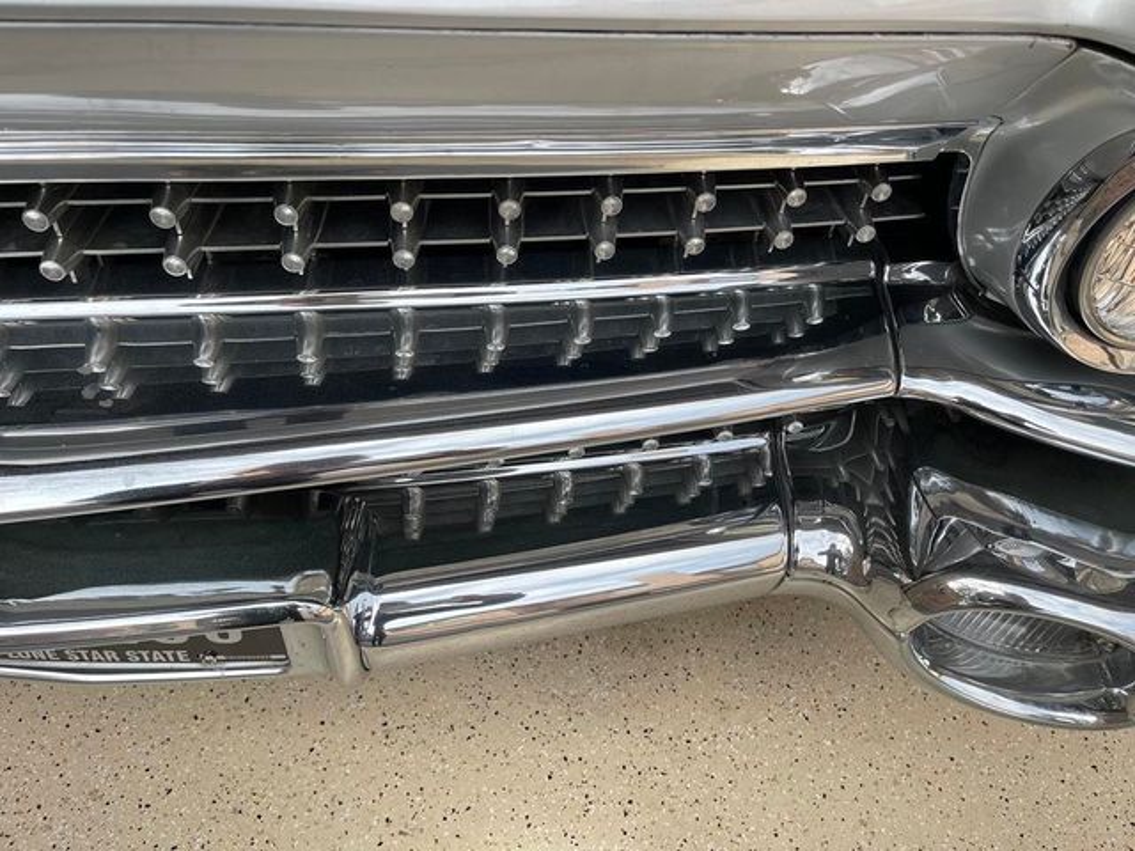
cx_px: 568
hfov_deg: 67.3
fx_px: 852
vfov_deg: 53.1
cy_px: 426
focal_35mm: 26
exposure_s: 1/625
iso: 32
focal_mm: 5.1
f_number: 1.6
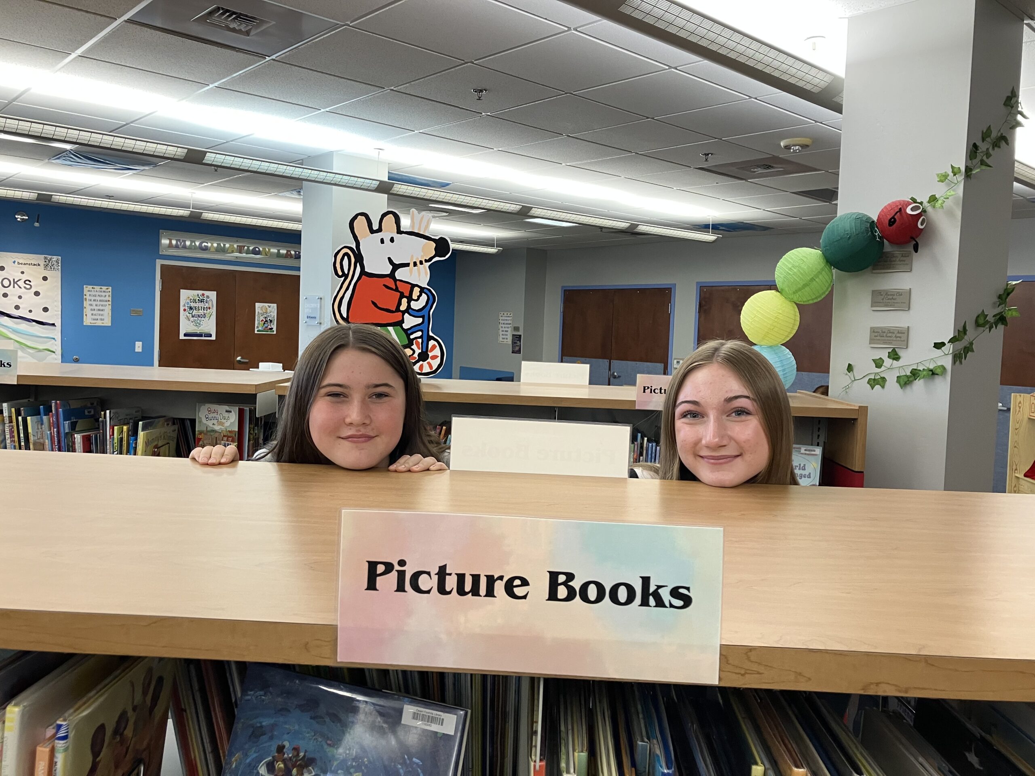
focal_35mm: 28
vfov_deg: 49.7
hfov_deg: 63.4
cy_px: 388
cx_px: 518
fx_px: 837
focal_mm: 3.99
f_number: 1.8
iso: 80
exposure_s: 1/60
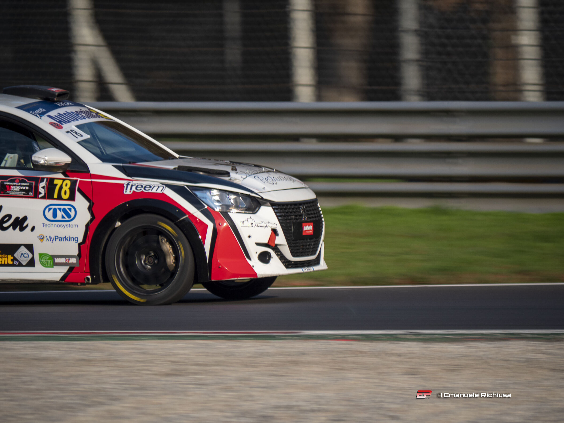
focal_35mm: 600
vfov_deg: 2.5
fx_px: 9776
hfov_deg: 3.3
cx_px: 282
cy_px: 212
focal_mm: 300
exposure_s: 1/250
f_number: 6.3
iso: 200
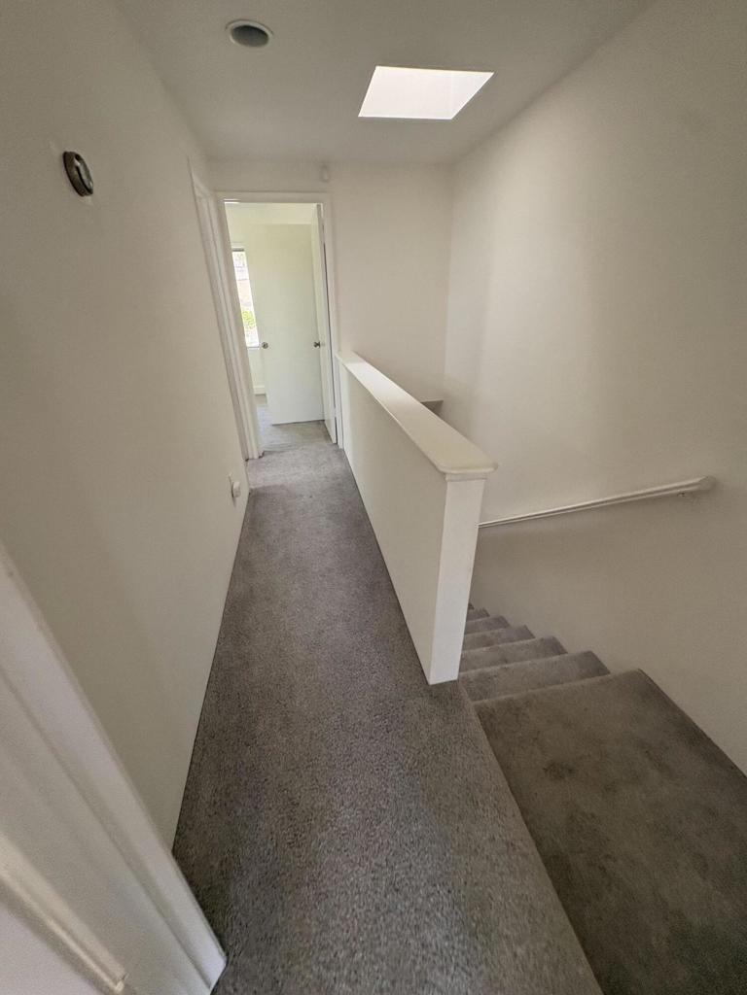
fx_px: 403
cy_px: 498
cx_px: 374
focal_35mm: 14
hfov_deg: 85.7
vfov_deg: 102.1
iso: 200
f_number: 2.2
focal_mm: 2.22
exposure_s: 1/99
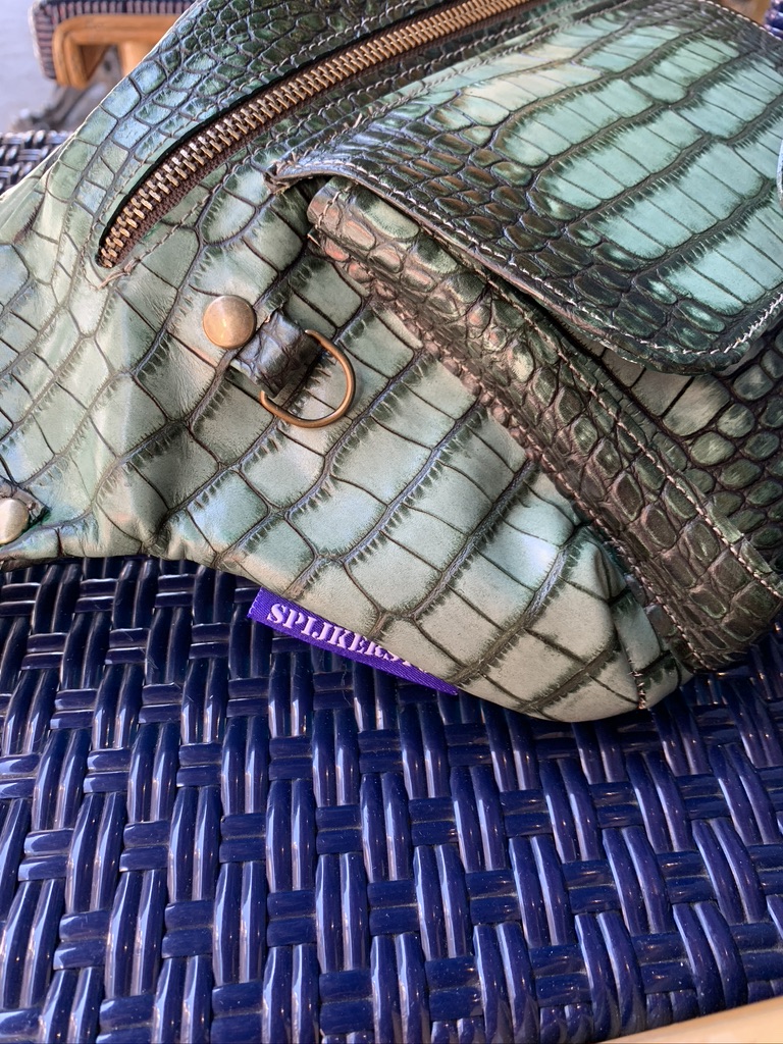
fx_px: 784
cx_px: 392
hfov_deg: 53.1
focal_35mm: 26
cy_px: 522
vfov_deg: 67.3
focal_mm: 4.25
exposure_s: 1/78
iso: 100
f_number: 1.8
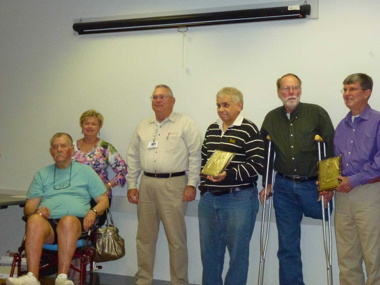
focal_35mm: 57
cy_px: 142
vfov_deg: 25.7
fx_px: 626
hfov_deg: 33.8
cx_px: 190
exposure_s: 1/60
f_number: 4.4
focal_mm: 10.1
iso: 800
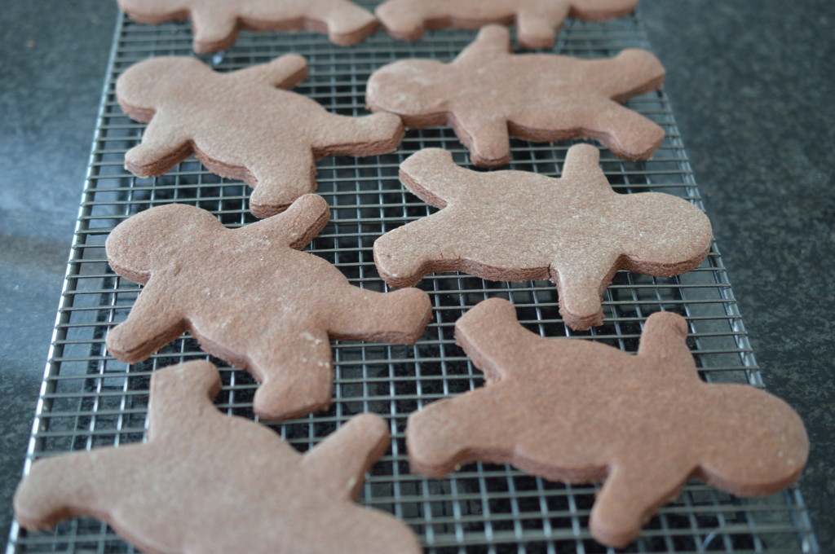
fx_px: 1390
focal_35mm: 60
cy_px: 277
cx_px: 418
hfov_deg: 33.4
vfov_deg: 22.6
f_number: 3.5
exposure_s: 1/60
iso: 400
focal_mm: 40
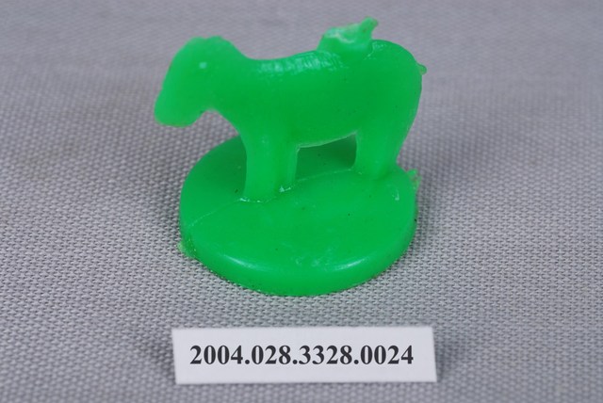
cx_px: 302
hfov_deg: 22.6
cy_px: 202
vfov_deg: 15.2
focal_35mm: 90
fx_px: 1509
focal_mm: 60
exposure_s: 1/125
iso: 100
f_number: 25
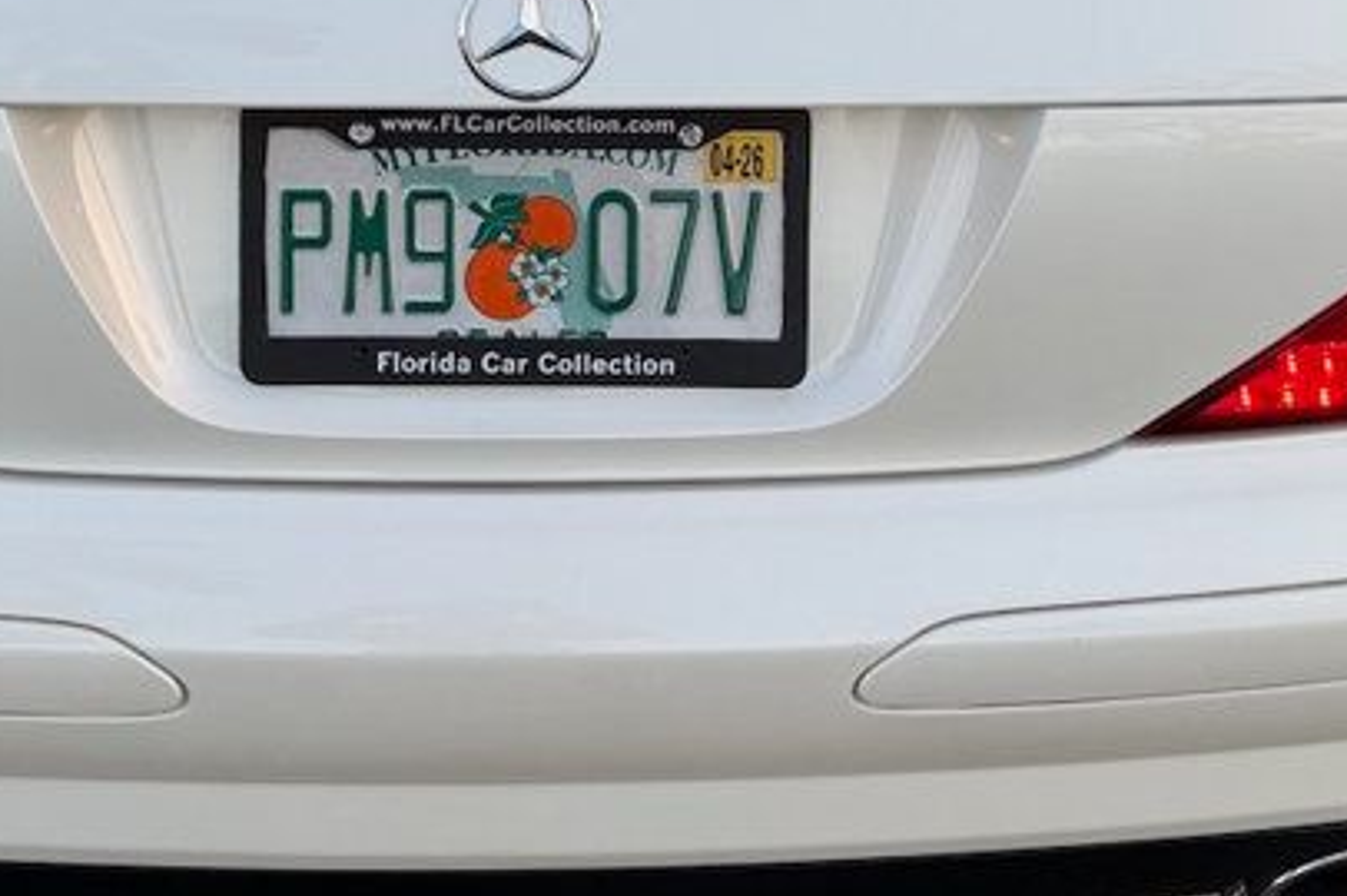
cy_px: 0
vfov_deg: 20.8
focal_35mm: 63
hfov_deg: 31.8
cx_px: 508
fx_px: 2355
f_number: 1.78
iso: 80
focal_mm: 6.76
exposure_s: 1/461
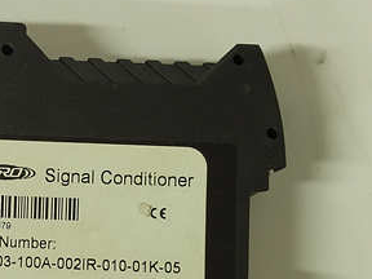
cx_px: 1
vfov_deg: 15.3
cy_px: 230
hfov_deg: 19.8
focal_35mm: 96
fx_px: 1032
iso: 2275
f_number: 1.9
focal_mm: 5.52
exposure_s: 1/100
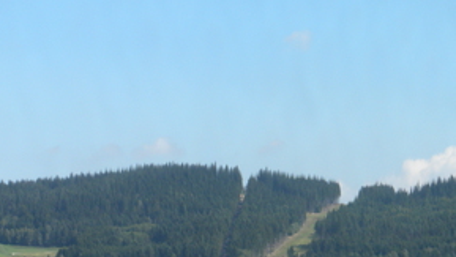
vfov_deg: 6.0
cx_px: 331
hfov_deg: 10.6
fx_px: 2444
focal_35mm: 202
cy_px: 262
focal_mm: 21
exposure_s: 1/458
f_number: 5.1
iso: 102
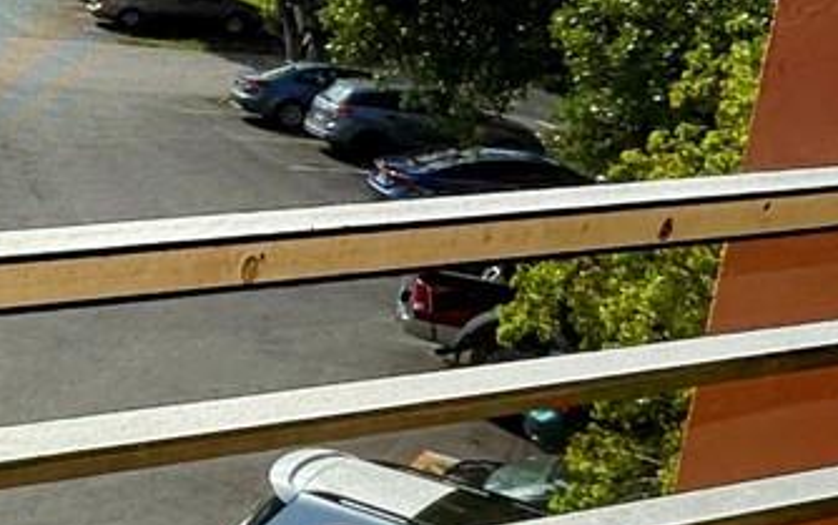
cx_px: -504
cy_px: 98
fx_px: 1622
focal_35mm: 71
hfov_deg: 22.3
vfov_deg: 18.2
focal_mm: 2.22
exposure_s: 1/1887
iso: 40
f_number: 2.2
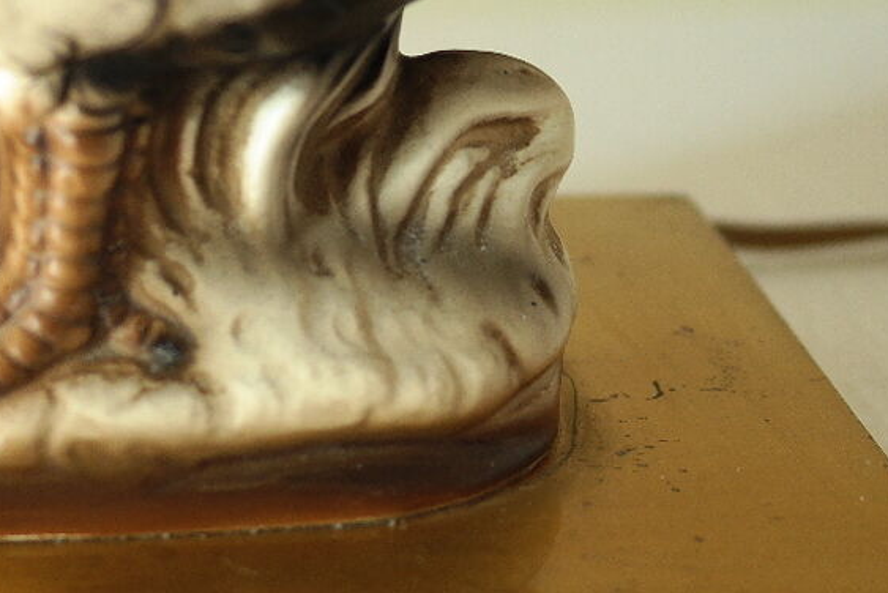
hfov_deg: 21.2
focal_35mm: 92
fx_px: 2270
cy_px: 341
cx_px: -36
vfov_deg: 14.9
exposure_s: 1/25
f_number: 5.6
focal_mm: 20
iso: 200
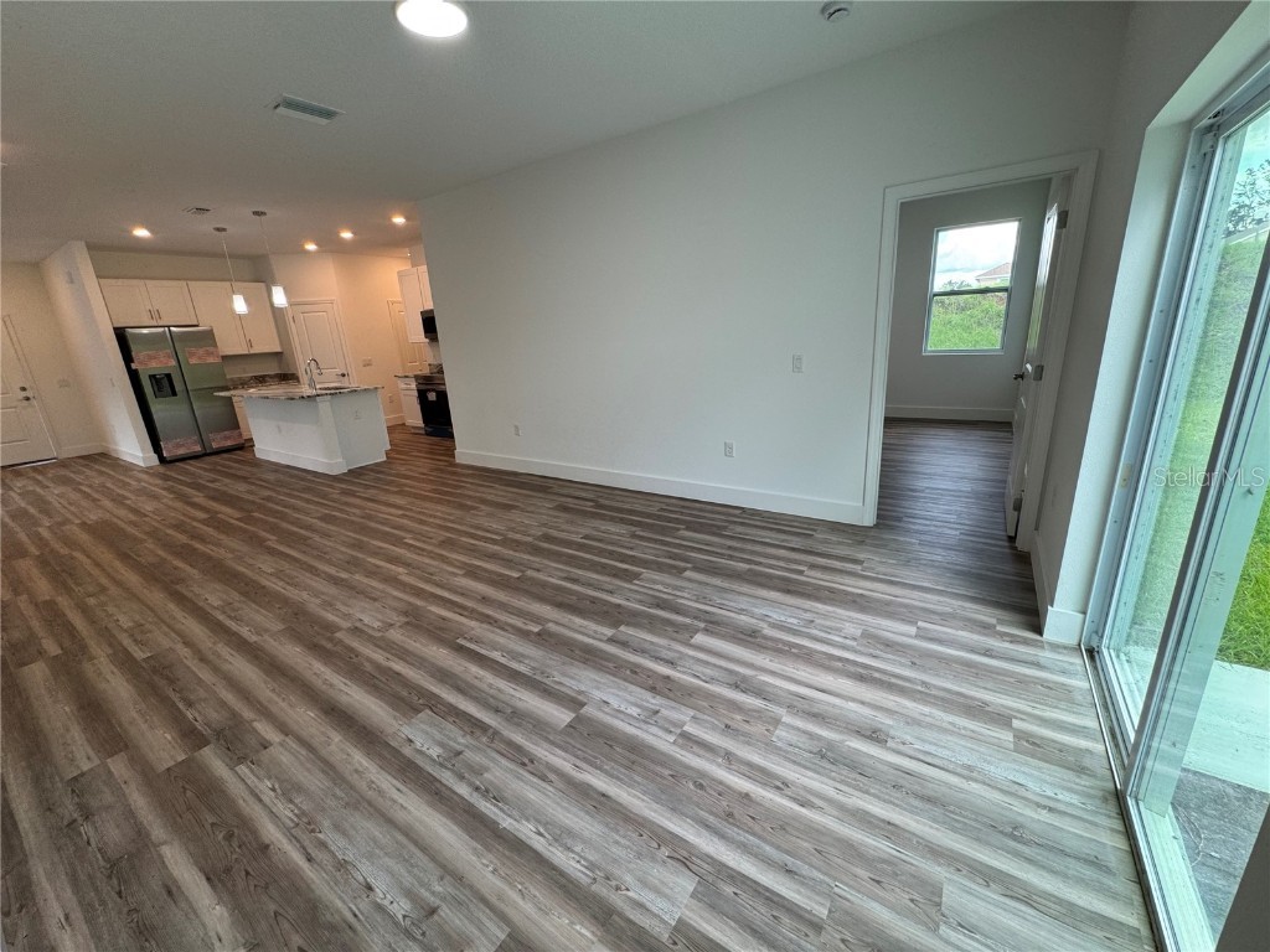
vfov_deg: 85.7
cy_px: 476
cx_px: 635
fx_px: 514
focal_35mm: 14
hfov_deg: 102.1
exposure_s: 1/120
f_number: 2.2
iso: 125
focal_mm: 2.22
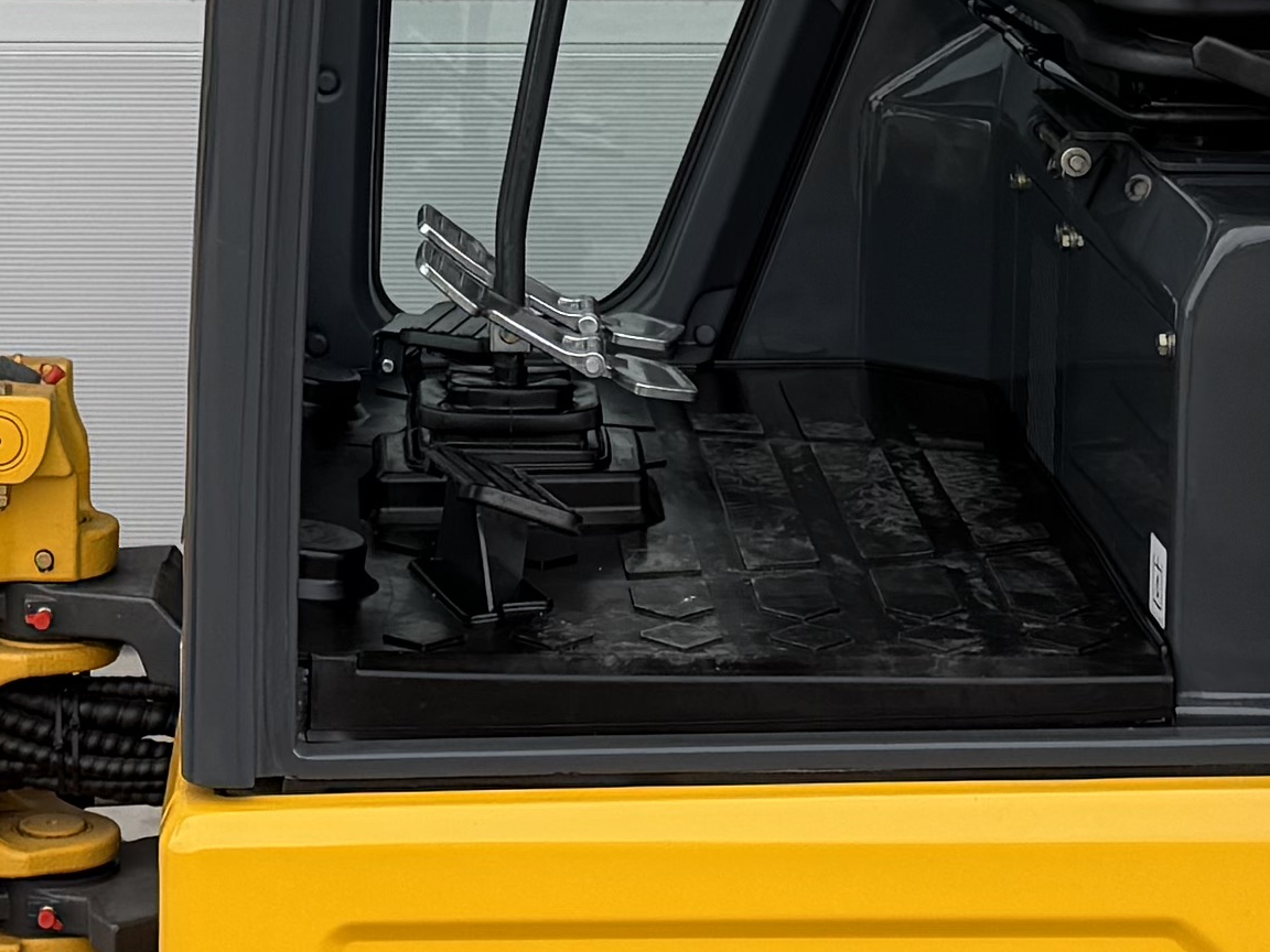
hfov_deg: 16.5
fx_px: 4366
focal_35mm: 119
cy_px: 57
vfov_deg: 12.3
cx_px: 303
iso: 80
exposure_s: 1/363
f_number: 1.78
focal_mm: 6.76
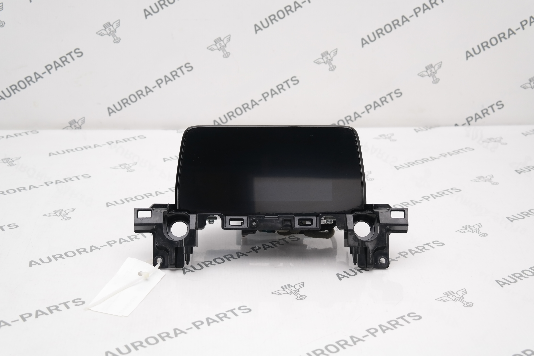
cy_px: 178
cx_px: 267
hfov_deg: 35.6
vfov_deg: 24.2
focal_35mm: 56
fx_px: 831
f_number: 4.5
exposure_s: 1/125
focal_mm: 37
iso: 200
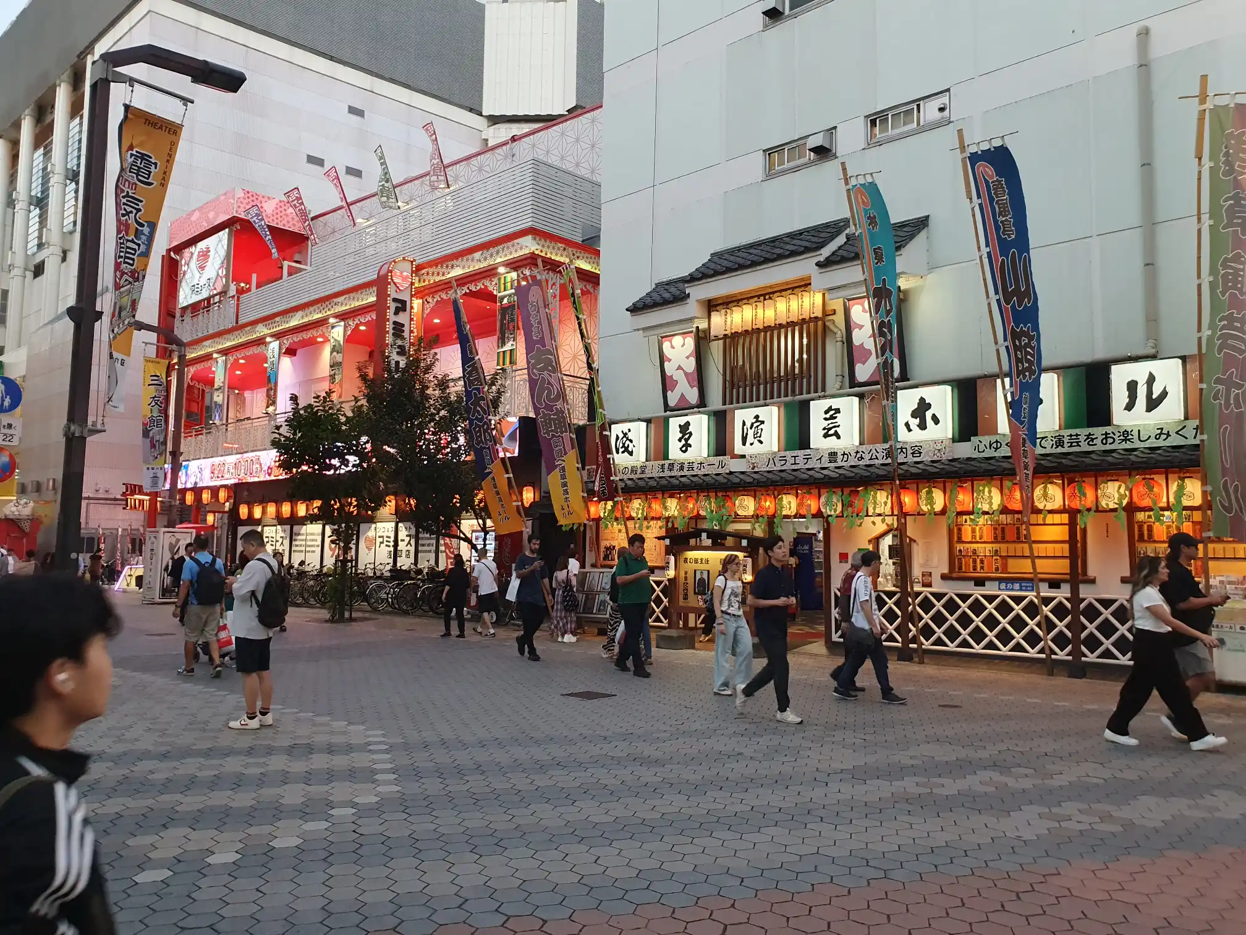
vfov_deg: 53.1
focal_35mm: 26
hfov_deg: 67.3
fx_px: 936
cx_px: 623
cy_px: 468
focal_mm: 4.32
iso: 250
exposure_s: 1/100
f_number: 2.4
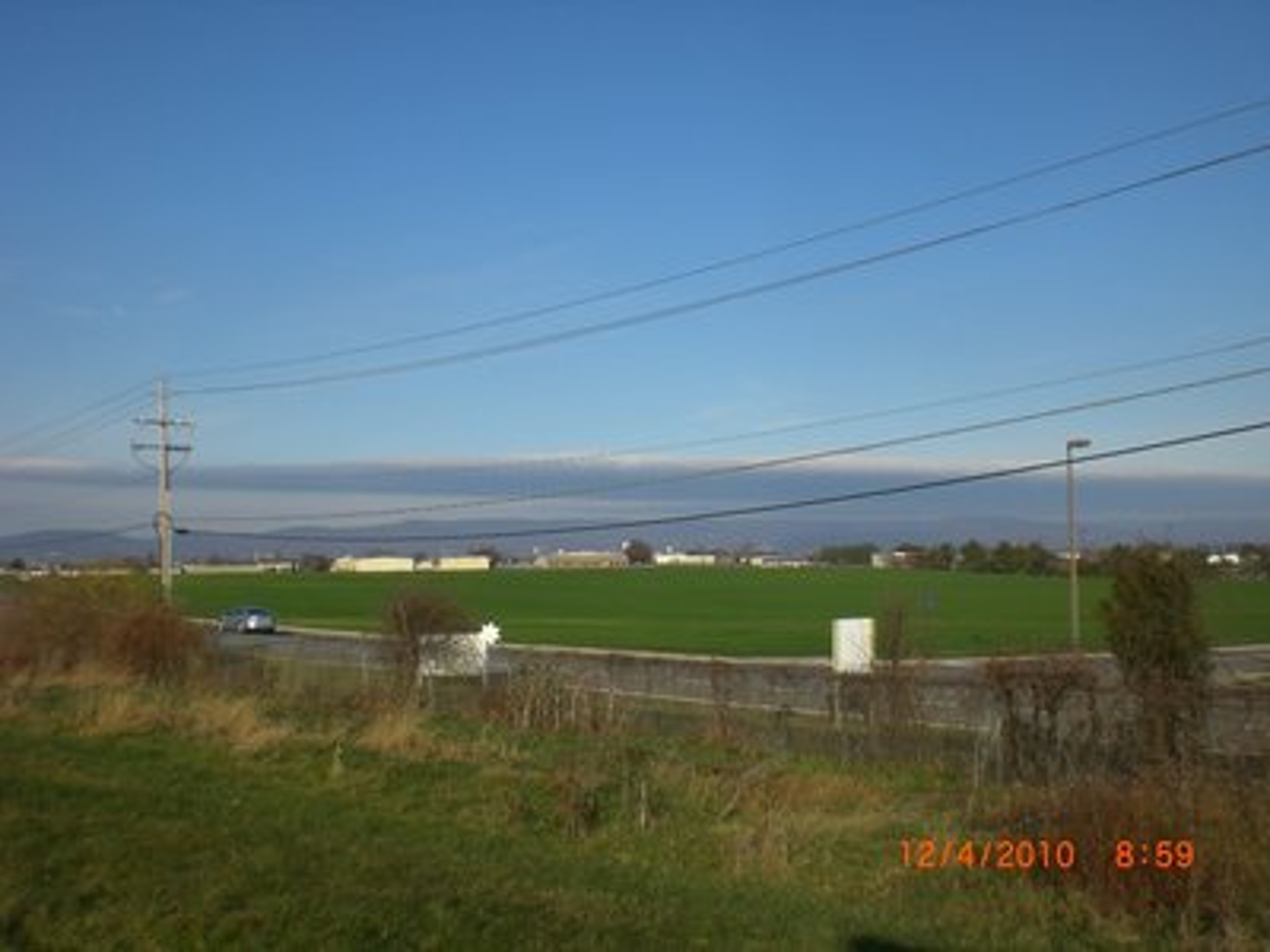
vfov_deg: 37.7
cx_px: 635
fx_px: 1394
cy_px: 476
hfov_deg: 49.0
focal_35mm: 38
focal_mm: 6.3
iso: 50
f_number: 4.4
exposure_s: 1/640
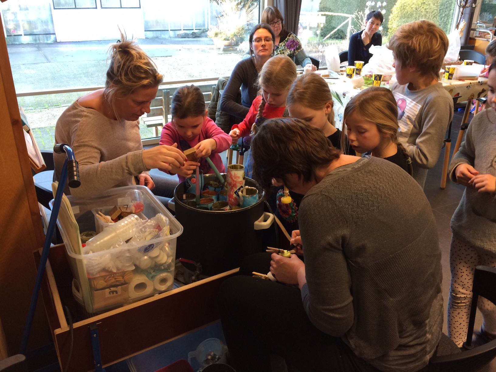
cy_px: 186
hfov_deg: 61.7
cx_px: 248
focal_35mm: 29
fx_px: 416
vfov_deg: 48.2
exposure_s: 1/33
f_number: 2.2
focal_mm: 4.15
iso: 100
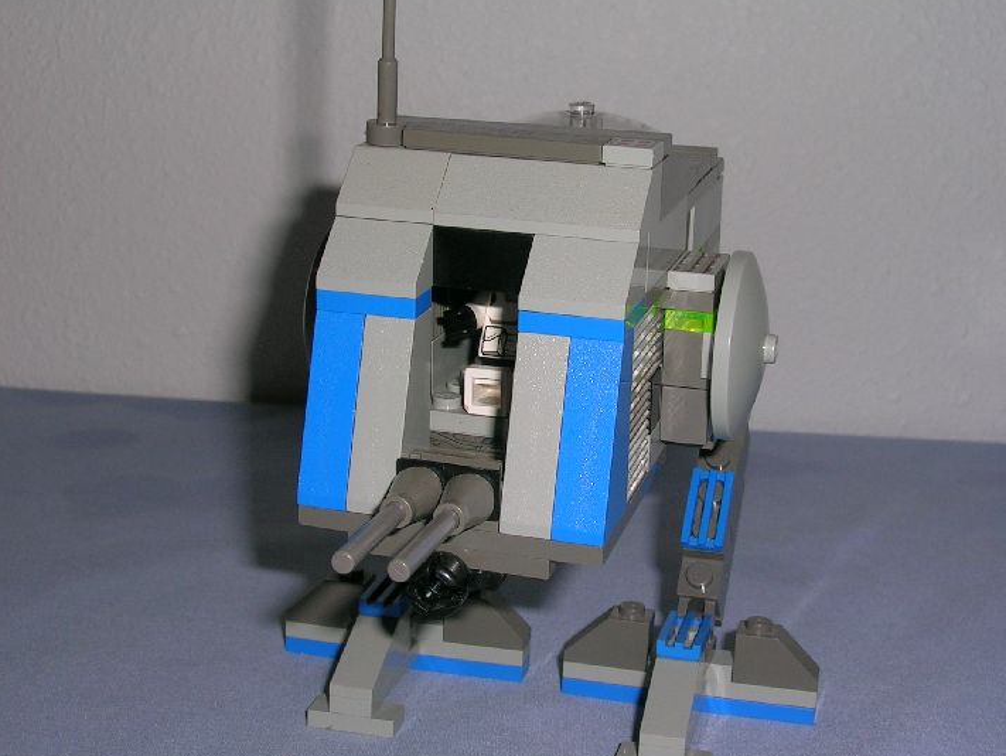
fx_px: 1686
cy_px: 374
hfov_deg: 33.2
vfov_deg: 25.3
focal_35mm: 58
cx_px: 538
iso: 50
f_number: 5.5
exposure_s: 1/60.1
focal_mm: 8
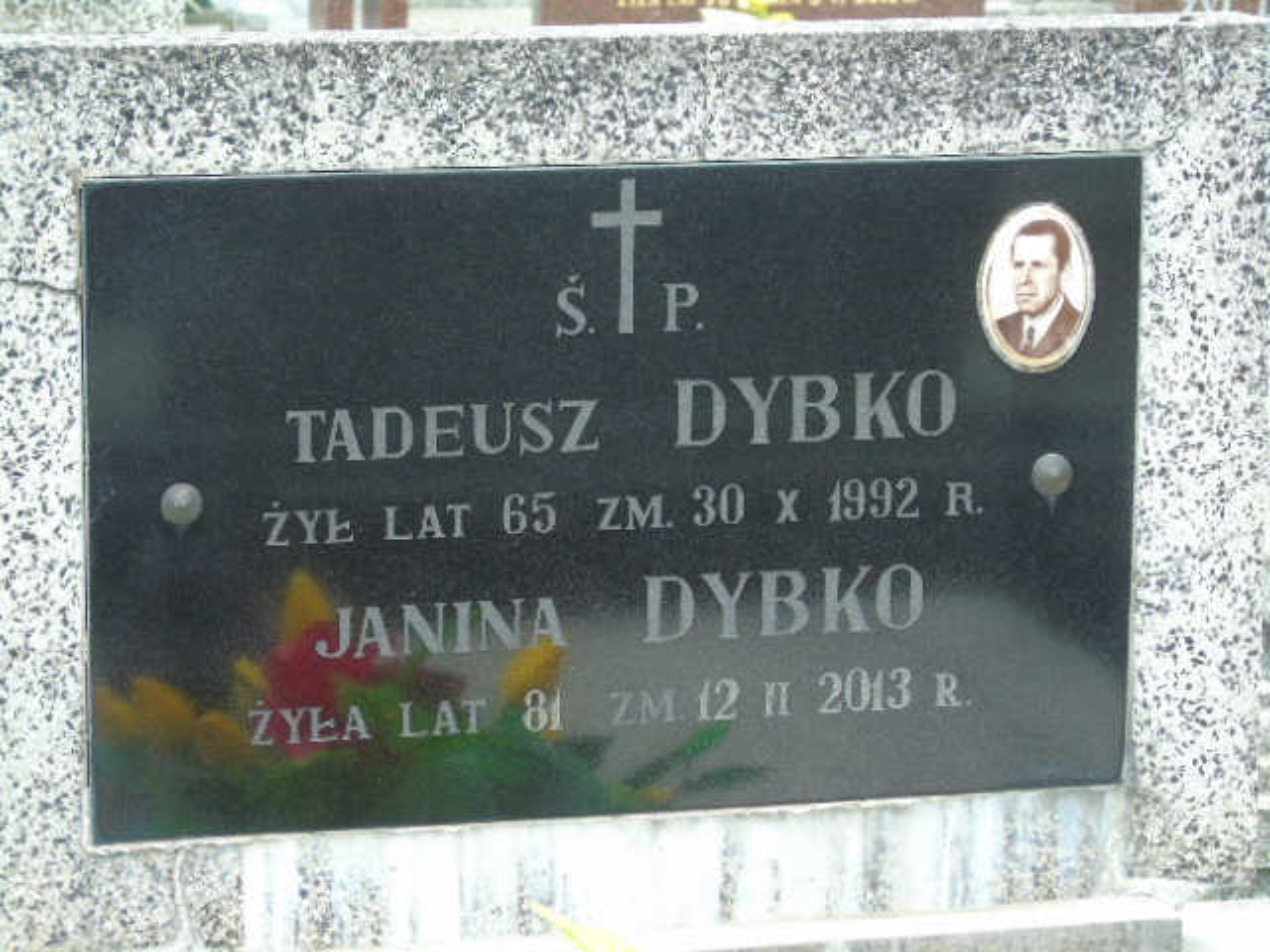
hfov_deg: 15.9
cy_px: 476
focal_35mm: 124
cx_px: 635
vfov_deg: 12.0
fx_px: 4549
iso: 80
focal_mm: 22
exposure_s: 1/50
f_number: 4.6
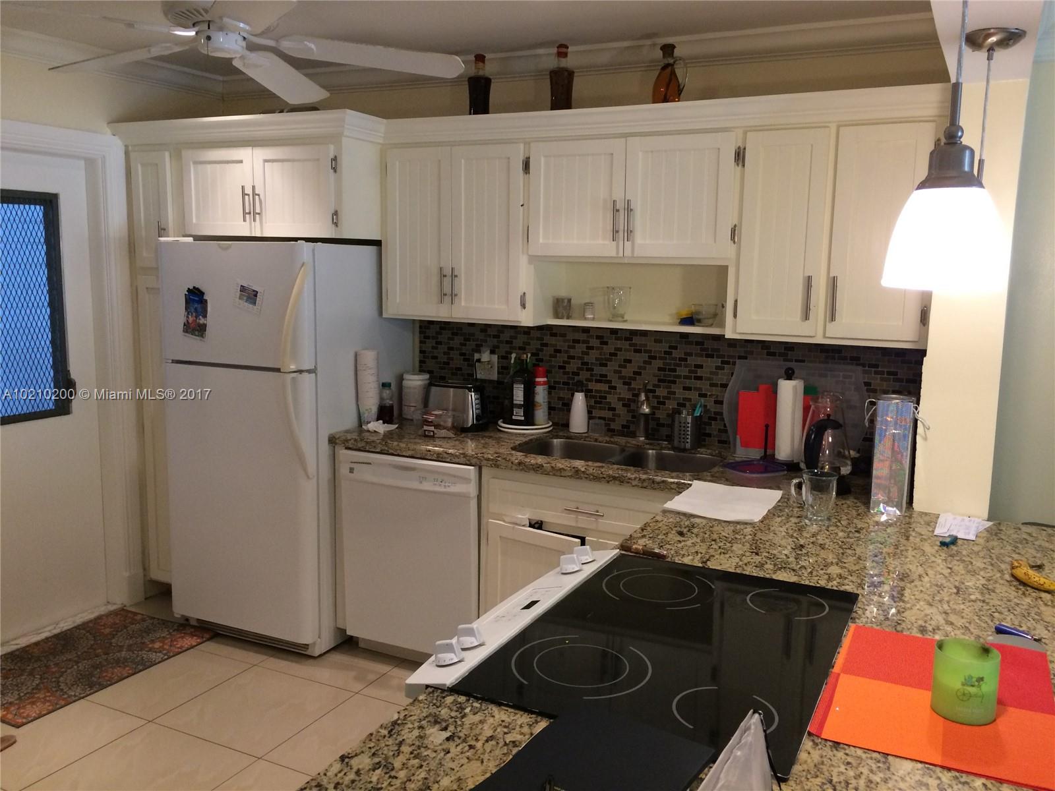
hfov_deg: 61.7
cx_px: 528
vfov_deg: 48.2
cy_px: 396
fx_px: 884
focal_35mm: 29
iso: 160
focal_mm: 4.15
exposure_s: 1/30
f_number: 2.2
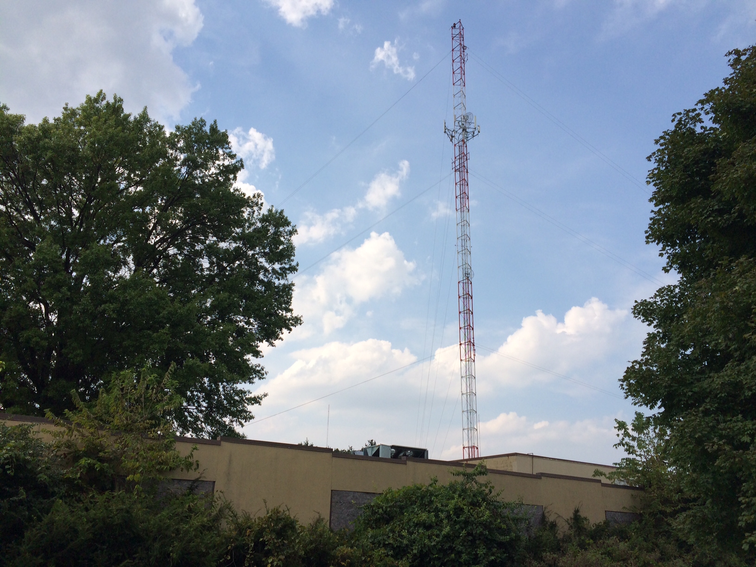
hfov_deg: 60.0
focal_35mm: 30
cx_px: 378
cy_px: 284
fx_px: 655
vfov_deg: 46.8
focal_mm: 4.12
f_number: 2.2
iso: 40
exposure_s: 1/3731
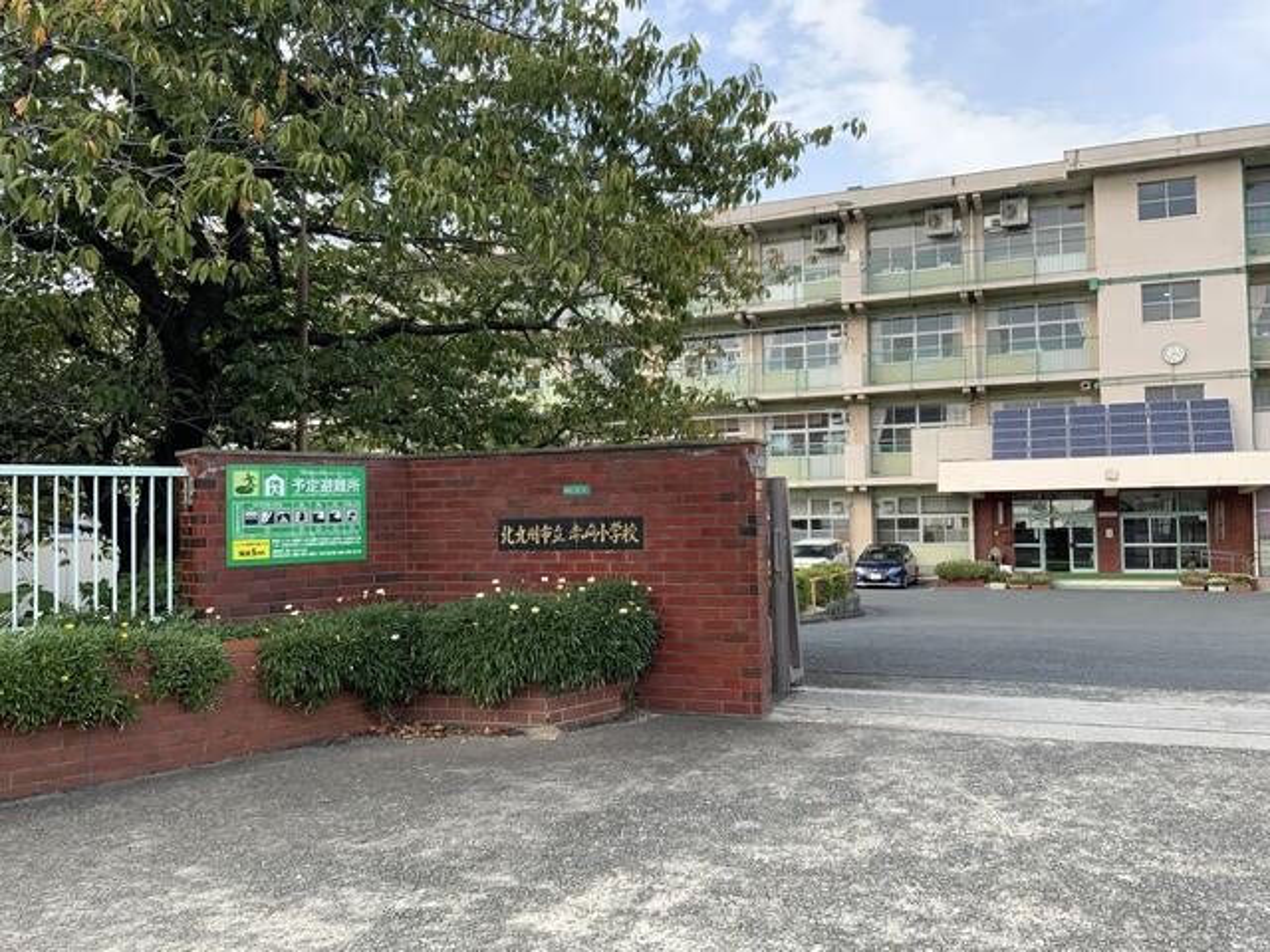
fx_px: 1064
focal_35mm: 29
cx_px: 635
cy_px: 476
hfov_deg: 61.7
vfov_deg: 48.2
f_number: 1.8
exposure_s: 1/274
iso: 16
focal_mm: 3
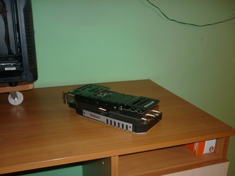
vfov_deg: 42.9
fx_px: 224
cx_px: 118
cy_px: 88
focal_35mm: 33
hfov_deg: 55.4
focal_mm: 5.5
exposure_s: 1/8
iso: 100
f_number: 2.8
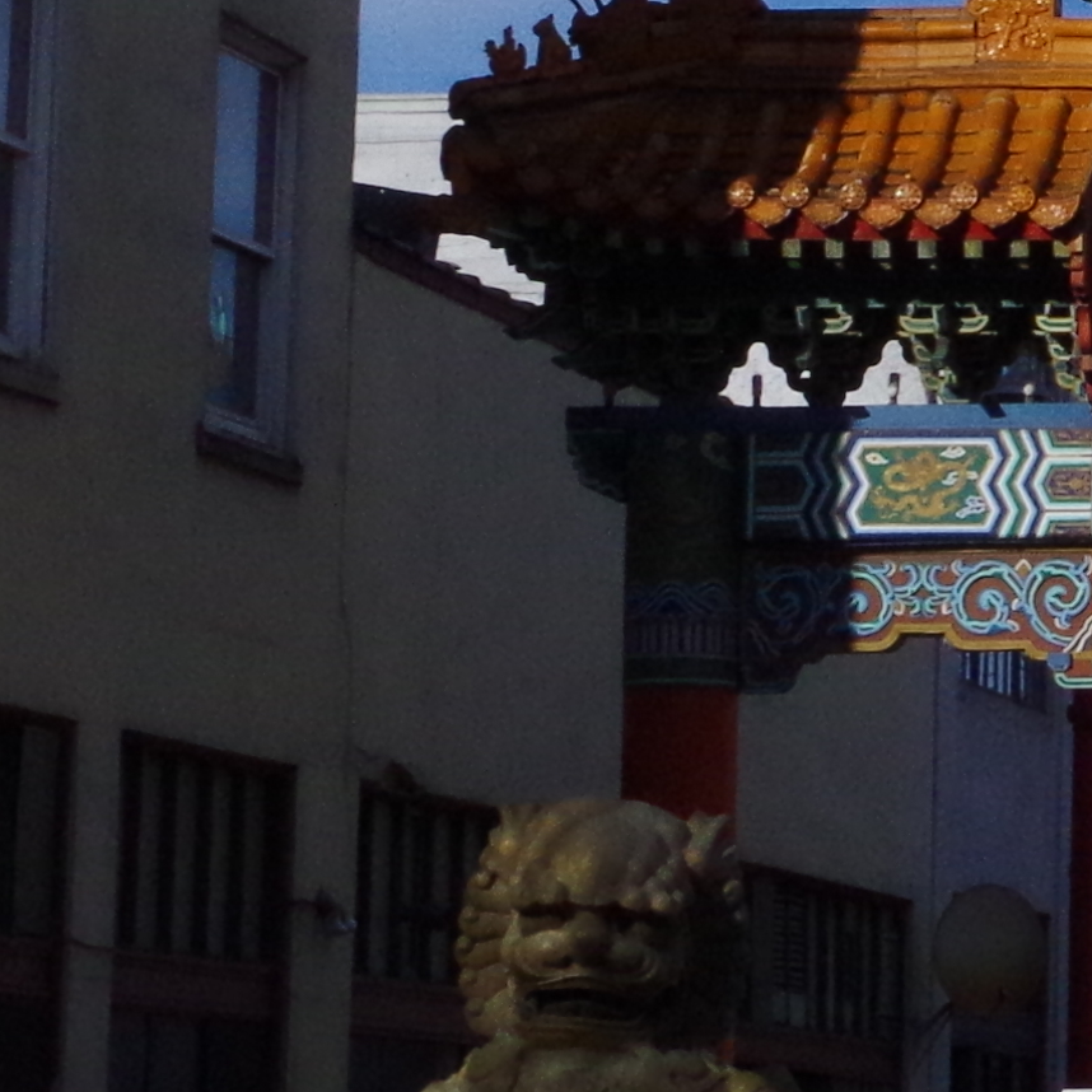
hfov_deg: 7.5
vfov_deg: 7.7
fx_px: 7995
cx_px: 2204
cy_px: -200
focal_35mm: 224
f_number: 14
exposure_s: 1/2500
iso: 1600
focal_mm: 30.63
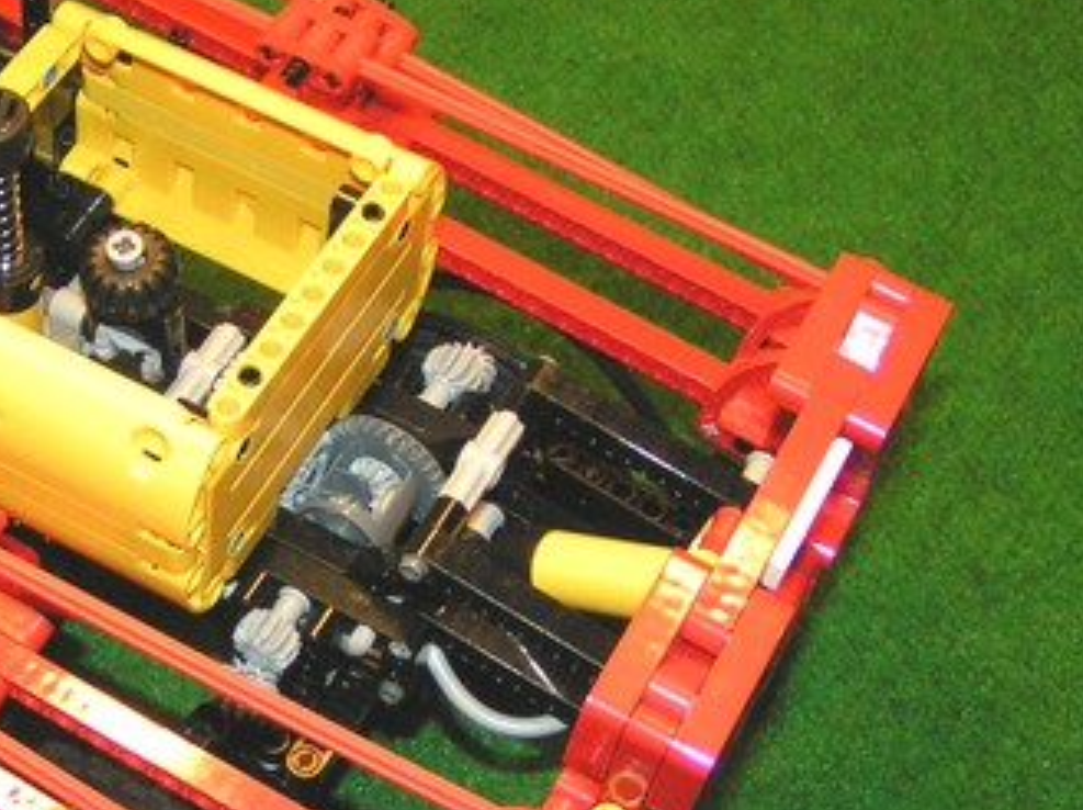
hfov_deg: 25.5
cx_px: 89
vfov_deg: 19.9
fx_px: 2313
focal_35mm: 74
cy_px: 372
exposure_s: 1/40
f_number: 2.8
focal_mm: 5.8
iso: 200
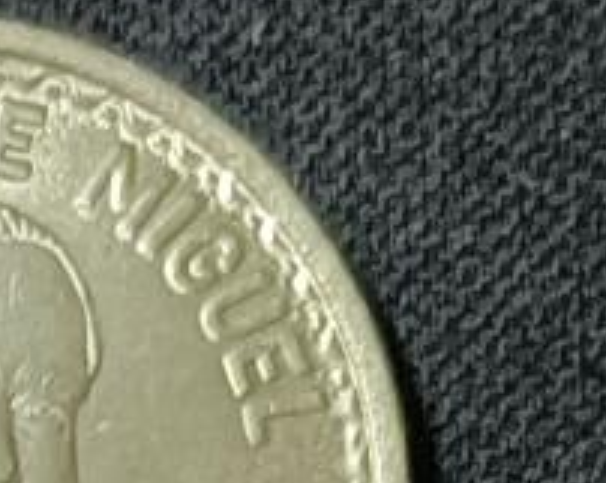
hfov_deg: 7.1
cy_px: 1056
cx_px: -126
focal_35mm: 271
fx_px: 4853
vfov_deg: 5.5
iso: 1060
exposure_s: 1/33.3
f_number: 1.8
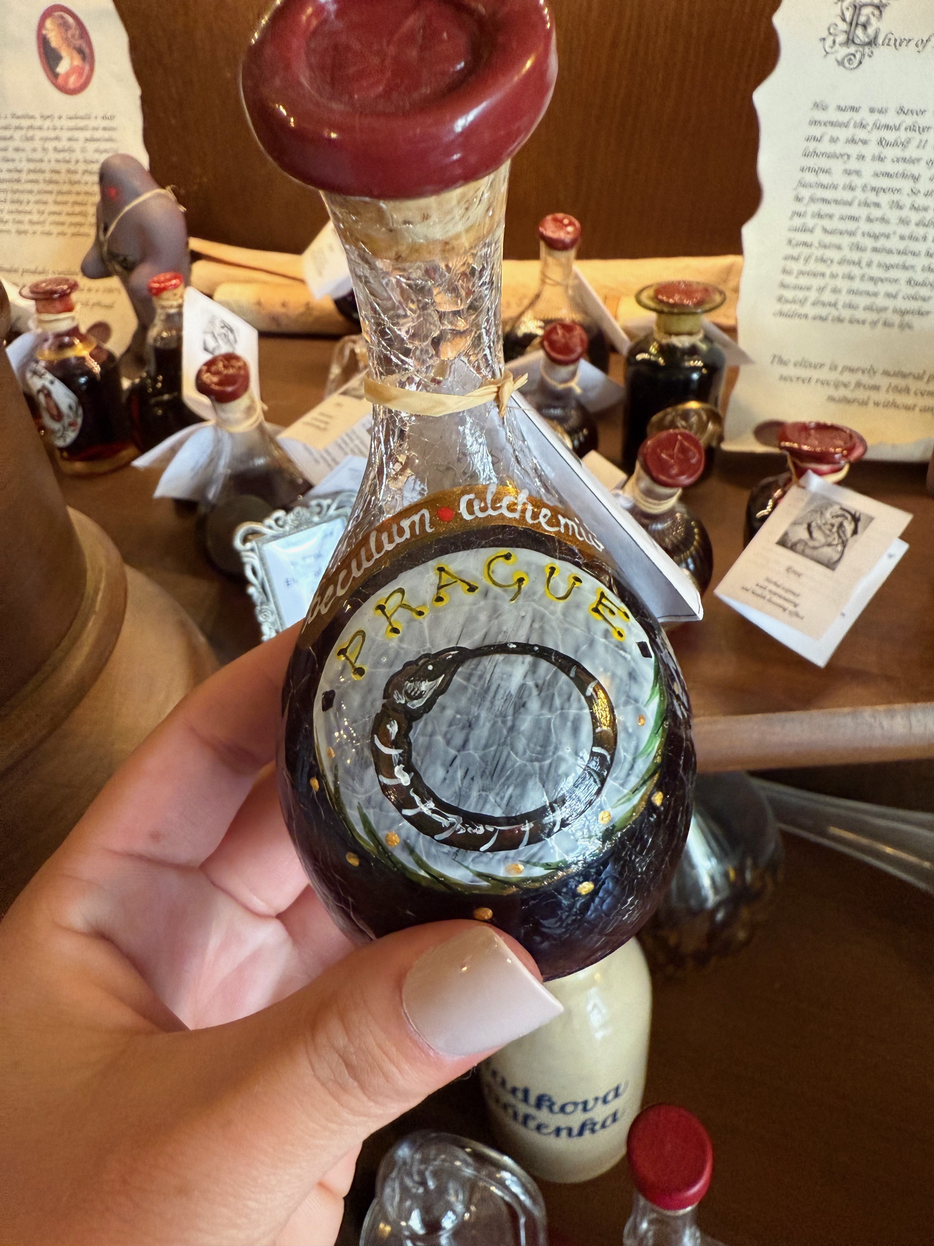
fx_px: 863
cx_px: 467
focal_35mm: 24
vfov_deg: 71.6
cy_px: 623
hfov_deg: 56.8
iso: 400
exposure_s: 1/50
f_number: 2.2
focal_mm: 2.22
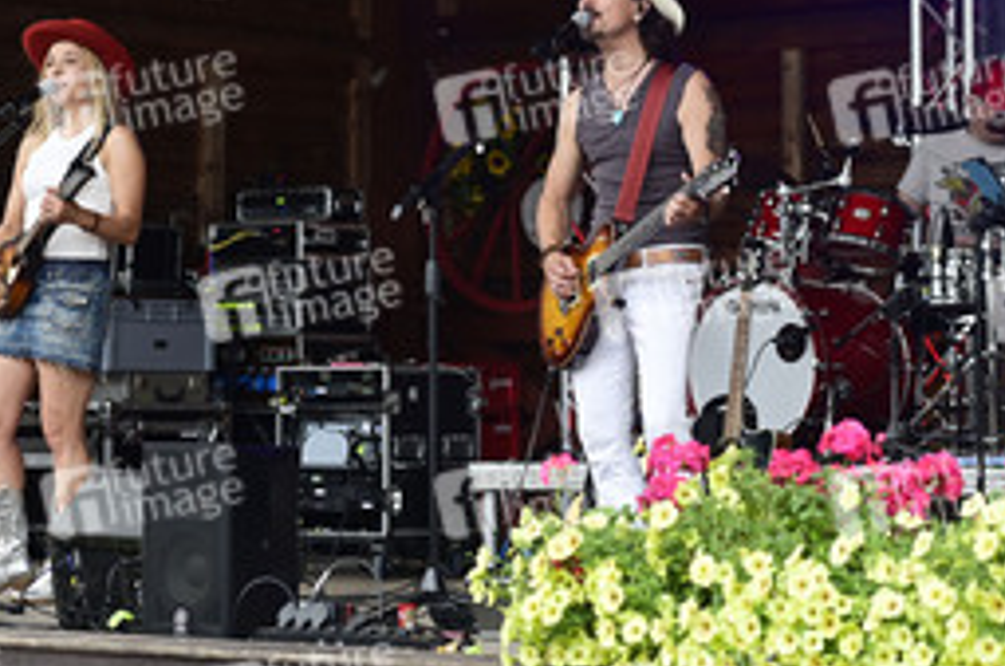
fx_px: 3455
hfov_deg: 16.5
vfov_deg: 11.0
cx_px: 589
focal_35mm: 124
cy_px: 197
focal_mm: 70
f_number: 3.2
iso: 400
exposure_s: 1/500
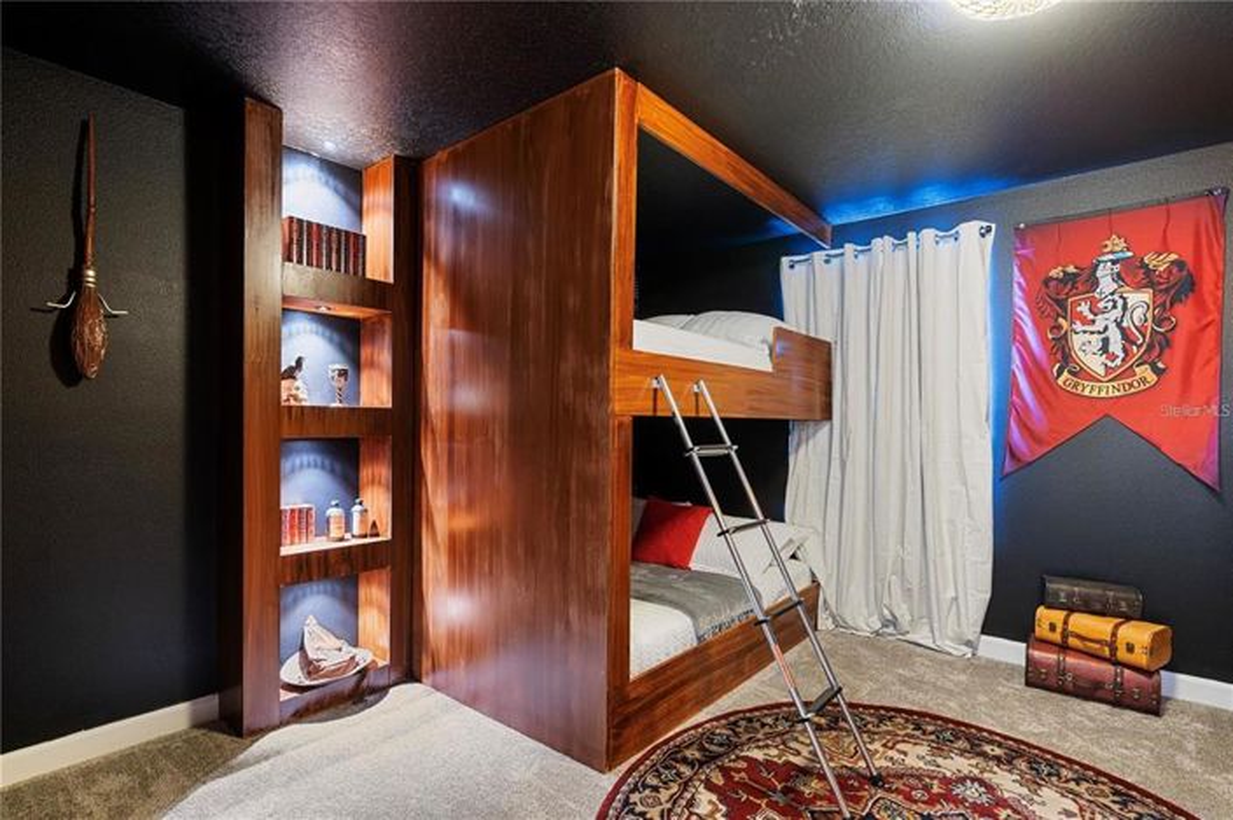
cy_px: 410
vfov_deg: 73.7
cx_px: 616
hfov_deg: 96.8
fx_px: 548
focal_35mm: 16
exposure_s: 4
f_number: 7.1
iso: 320
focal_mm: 16
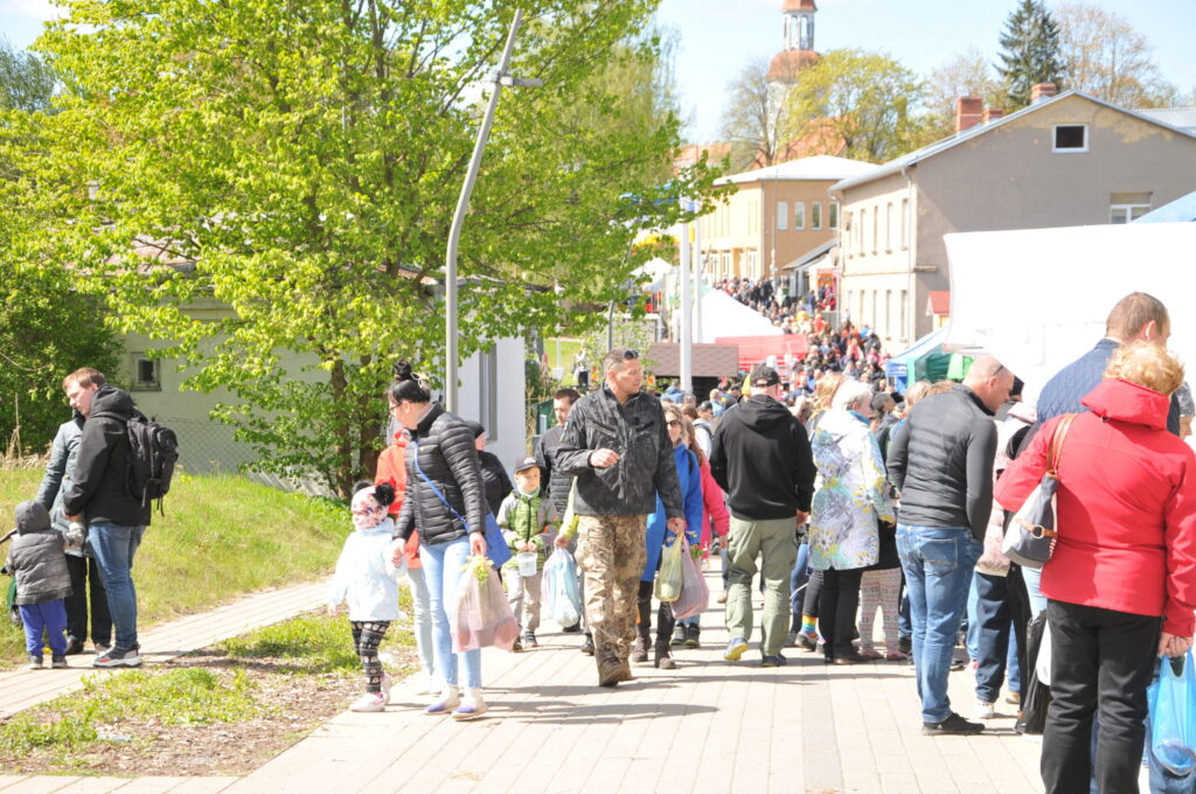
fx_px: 2488
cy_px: 397
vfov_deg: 18.1
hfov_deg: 27.0
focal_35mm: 75
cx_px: 598
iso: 200
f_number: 5.6
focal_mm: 50
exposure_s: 1/250
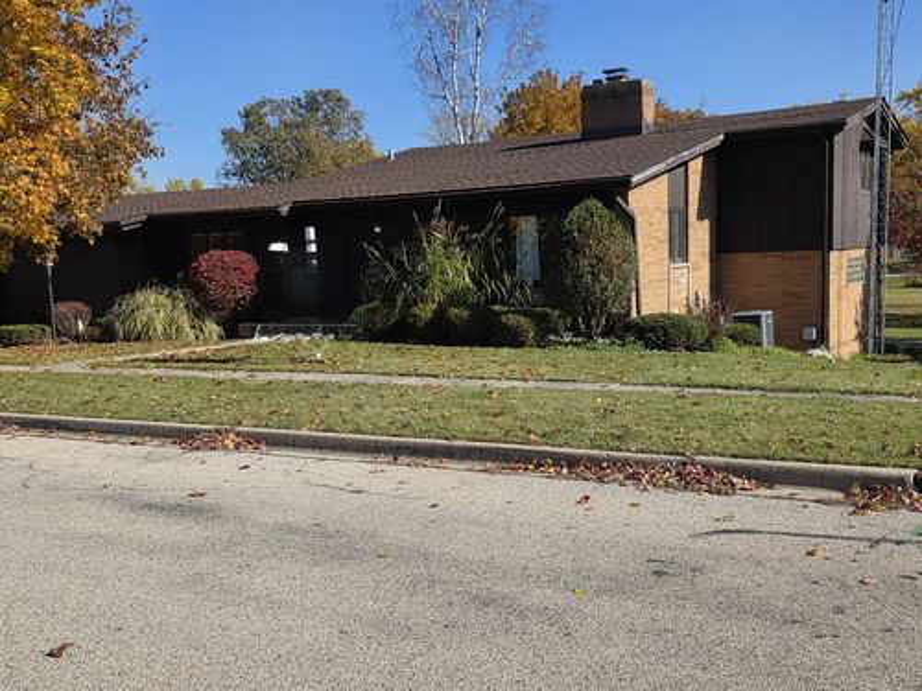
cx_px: 461
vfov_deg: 37.7
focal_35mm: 38
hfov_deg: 49.0
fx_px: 1012
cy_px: 346
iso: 40
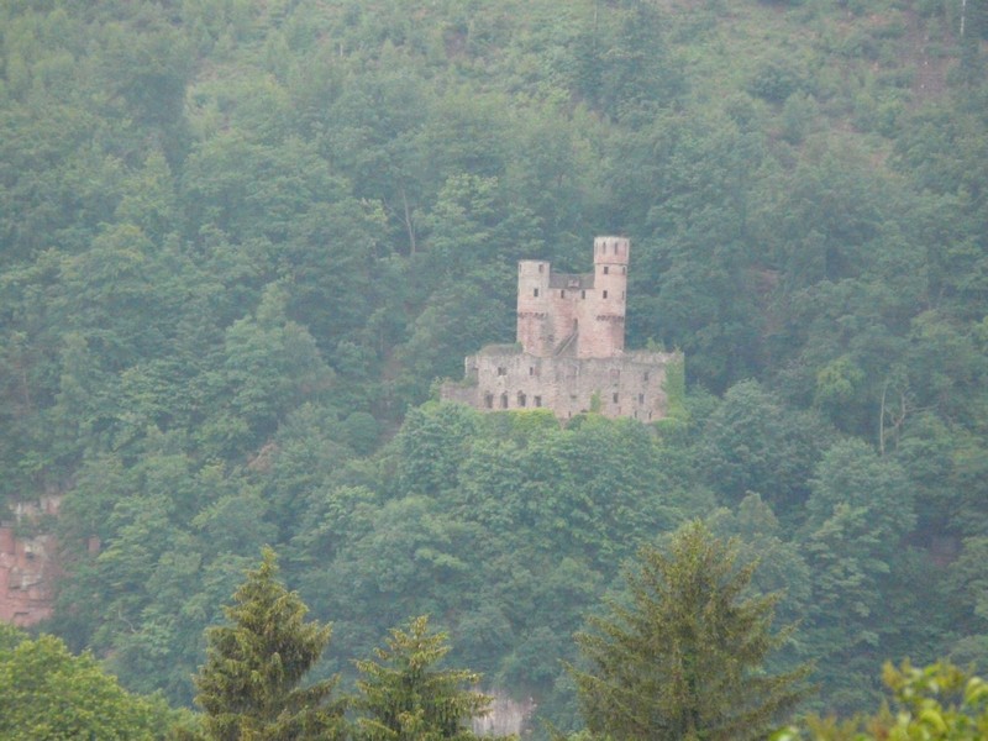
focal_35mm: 325
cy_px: 370
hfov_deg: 6.1
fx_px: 9276
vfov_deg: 4.6
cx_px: 494
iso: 800
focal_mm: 53.4
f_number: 3.6
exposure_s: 1/400
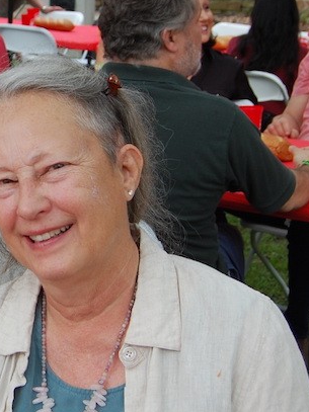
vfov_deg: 23.0
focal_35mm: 85
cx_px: -87
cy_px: 186
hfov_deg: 16.5
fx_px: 1012
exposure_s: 1/125
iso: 280
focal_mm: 24
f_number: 5.6
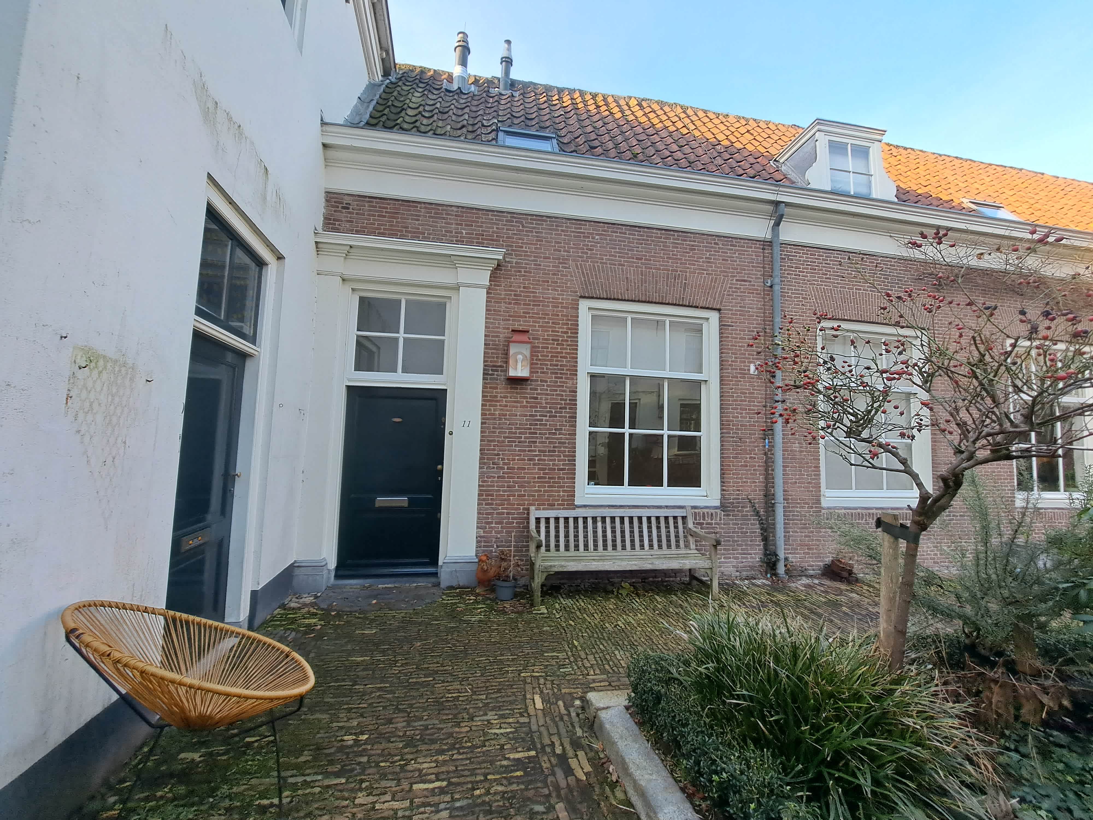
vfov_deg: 89.9
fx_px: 410
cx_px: 546
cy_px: 410
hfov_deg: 106.2
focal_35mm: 13
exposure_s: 1/132
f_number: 2.2
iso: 50
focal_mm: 1.7
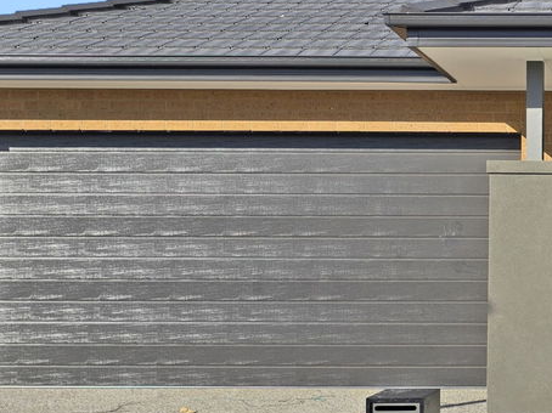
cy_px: 200
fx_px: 1211
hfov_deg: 23.7
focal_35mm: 76
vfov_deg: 19.4
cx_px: 640
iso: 12
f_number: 1.7
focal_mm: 6.3
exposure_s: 1/850
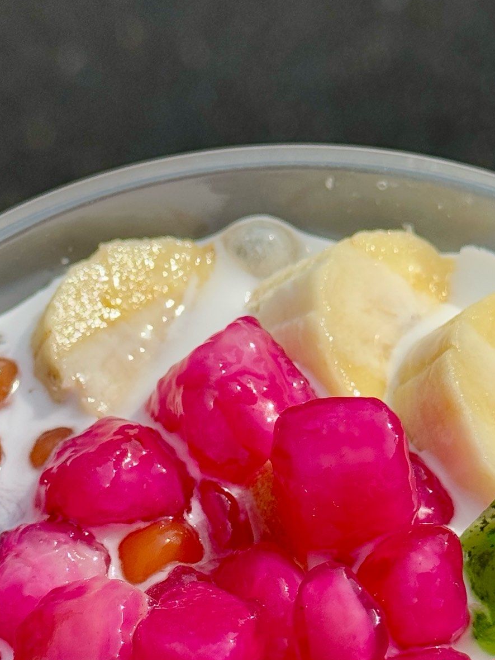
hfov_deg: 13.3
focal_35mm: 111
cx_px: 269
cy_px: 455
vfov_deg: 17.7
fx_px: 2116
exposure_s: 1/7092
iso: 80
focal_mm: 6.76
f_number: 1.78
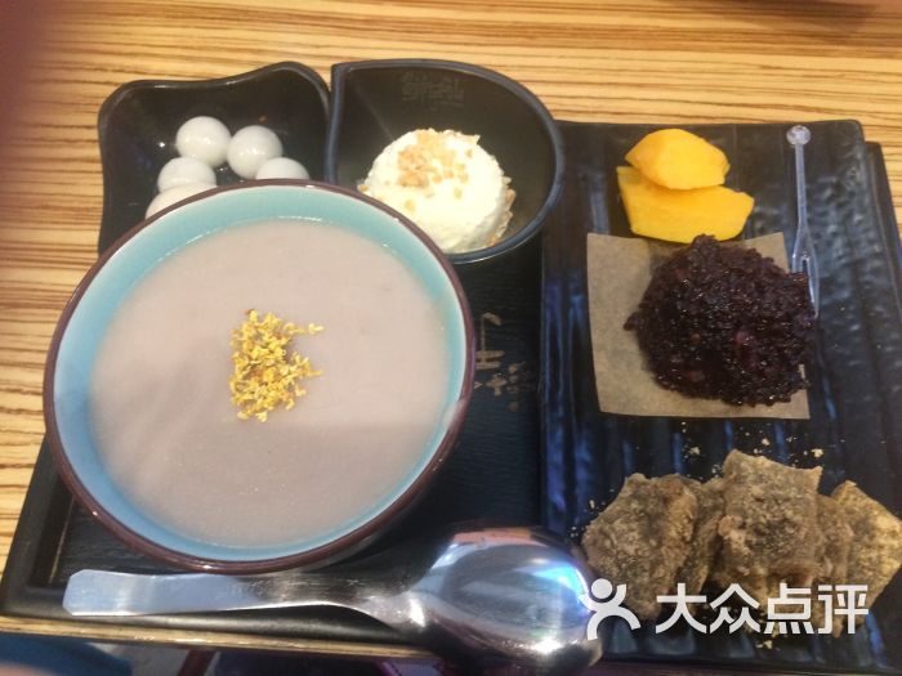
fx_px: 756
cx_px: 451
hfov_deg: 61.7
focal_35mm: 29
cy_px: 338
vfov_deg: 48.2
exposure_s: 1/33
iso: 250
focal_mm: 4.15
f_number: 2.2
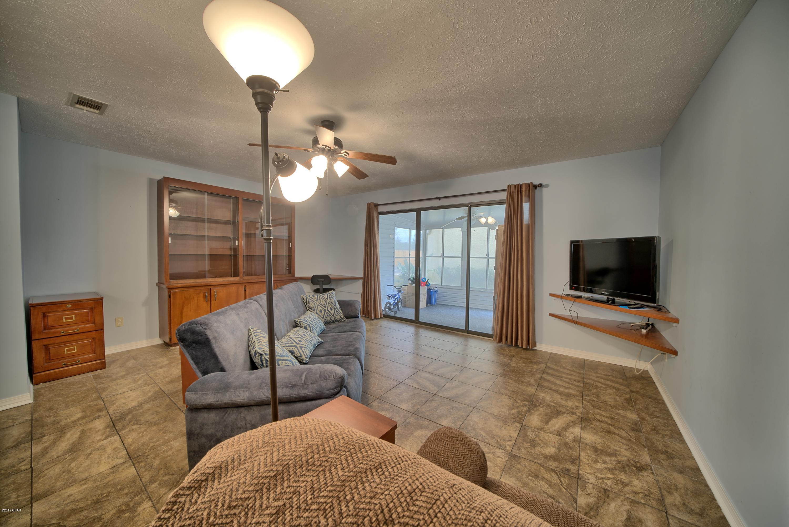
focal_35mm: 12
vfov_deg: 90.0
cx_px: 394
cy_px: 264
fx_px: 263
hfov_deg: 112.6
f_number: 13
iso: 200
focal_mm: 12
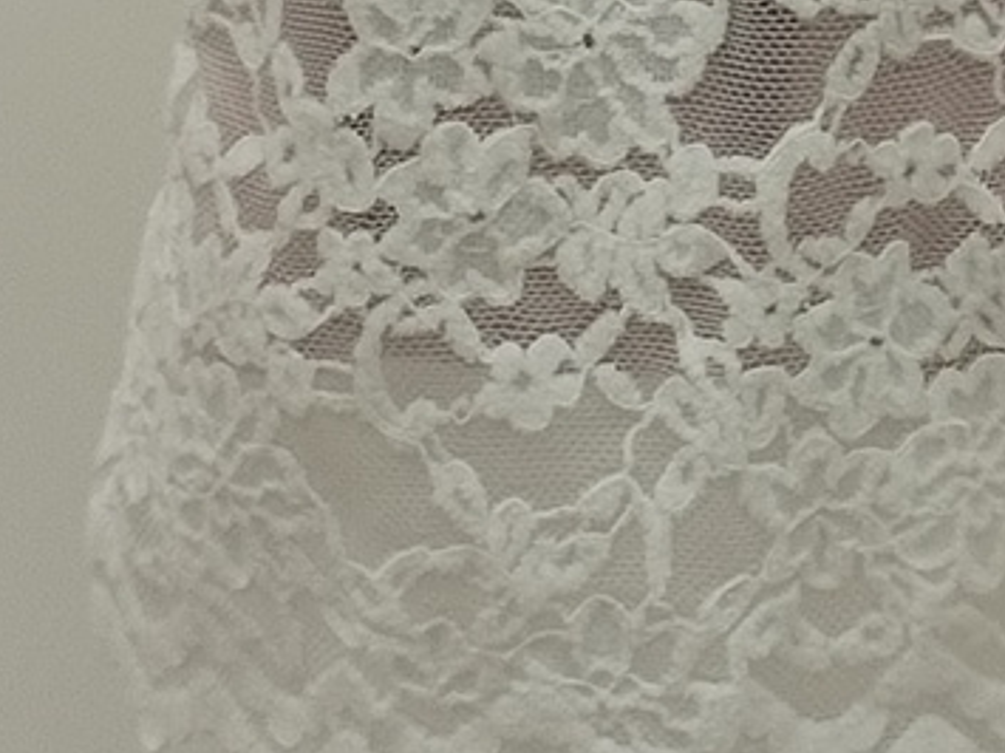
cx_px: 1305
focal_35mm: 196
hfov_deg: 9.9
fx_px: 5689
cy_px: -985
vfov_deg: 7.2
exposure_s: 1/120
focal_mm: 4.75
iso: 158
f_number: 1.8
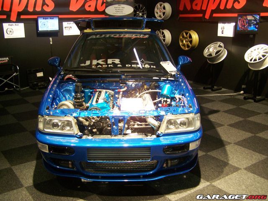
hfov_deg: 48.9
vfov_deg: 37.8
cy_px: 100
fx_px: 294
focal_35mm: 38
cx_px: 134
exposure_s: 1/25
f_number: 2.8
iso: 160
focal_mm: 6.3
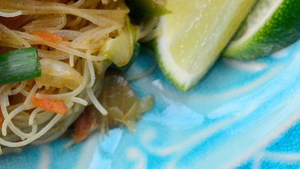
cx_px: -133
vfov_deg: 4.6
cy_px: -226
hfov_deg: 8.1
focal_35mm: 261
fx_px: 2077
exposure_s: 1/1000
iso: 1600
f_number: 4
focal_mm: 50
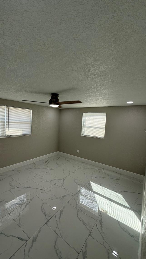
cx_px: 59
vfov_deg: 99.4
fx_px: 110
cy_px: 130
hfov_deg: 66.4
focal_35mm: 16
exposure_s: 1/204
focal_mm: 2.22
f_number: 2.2
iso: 64
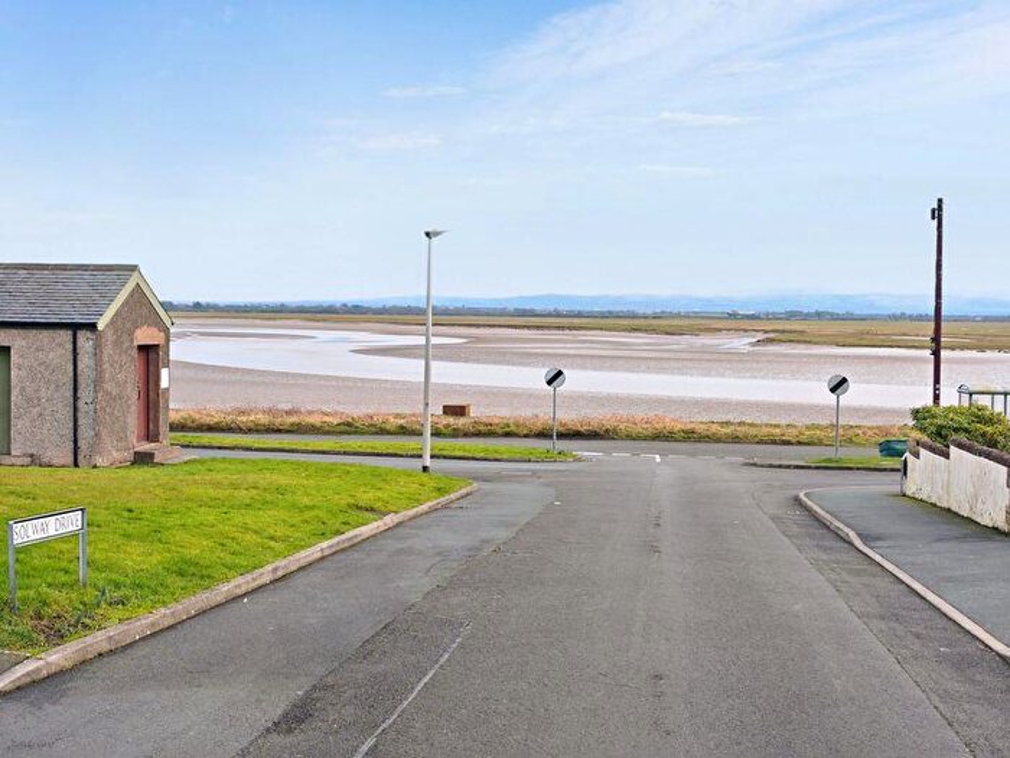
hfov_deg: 41.2
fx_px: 1342
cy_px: 379
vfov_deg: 31.5
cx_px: 505
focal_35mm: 46
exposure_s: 1/150
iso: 50
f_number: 2
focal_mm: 8.72
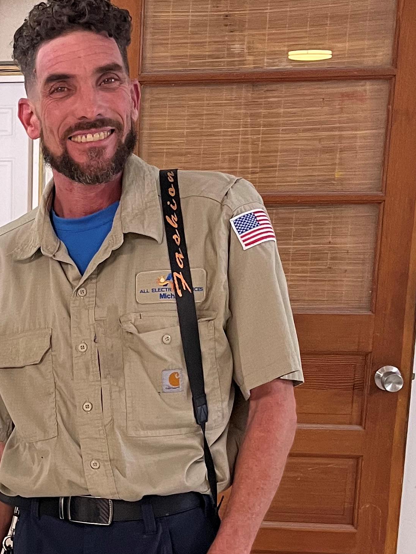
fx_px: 1154
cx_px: -83
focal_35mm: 72
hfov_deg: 19.3
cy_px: 431
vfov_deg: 26.6
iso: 200
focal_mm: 5.1
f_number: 1.6
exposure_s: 1/60
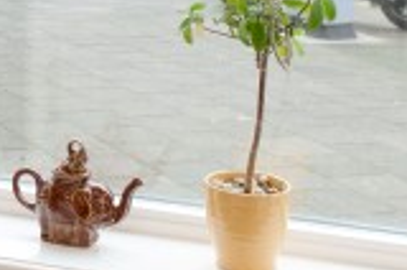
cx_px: 28
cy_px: -148
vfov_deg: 10.9
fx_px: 1354
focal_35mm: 120
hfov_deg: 16.8
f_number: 4.8
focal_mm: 24
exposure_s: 1/60
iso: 800
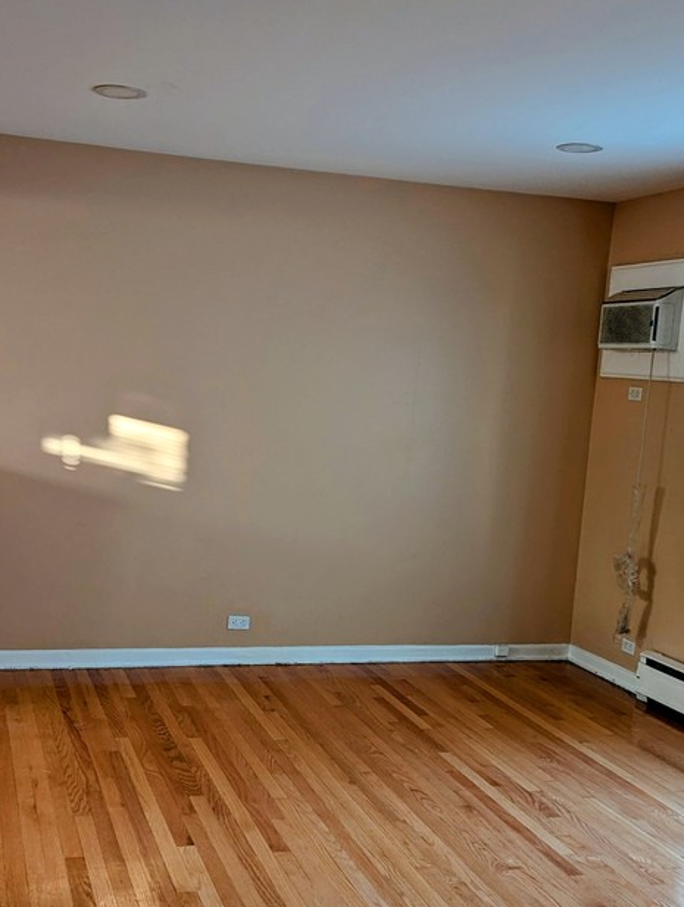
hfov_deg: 34.5
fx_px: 1103
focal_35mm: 42
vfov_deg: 44.5
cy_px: 548
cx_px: 343
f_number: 1.85
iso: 162
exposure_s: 1/60
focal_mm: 6.81
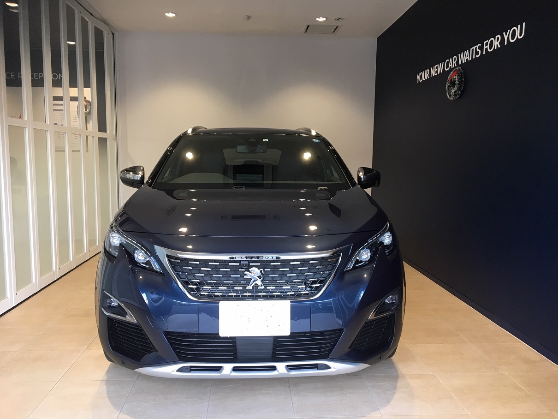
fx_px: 468
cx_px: 279
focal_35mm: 29
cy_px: 210
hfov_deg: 61.6
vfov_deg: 48.2
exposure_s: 1/30
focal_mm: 4.15
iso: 32
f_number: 2.2
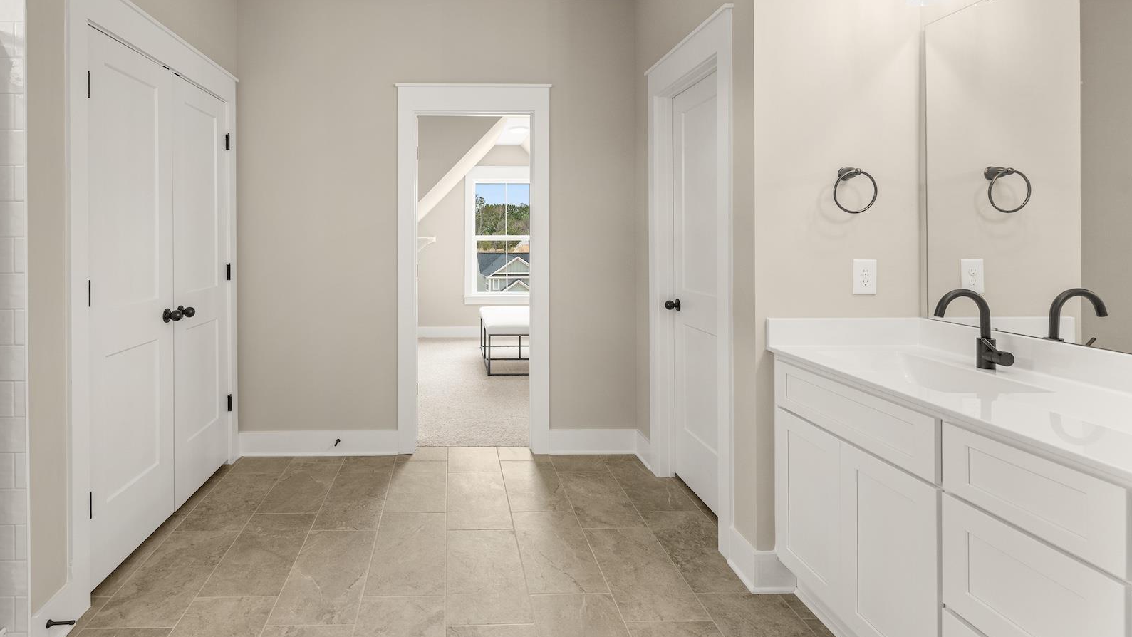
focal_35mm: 18
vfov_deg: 60.1
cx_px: 460
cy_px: 232
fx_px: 540
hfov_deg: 91.6
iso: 400
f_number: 6.3
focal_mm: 14
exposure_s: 1/5
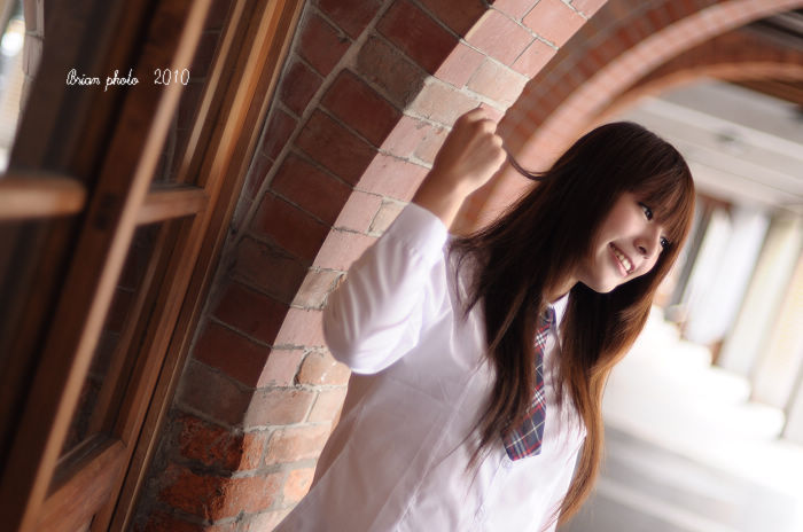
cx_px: 402
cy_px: 266
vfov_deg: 18.1
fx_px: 1670
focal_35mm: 75
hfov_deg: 27.0
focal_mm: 50
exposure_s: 1/500
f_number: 1.4
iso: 400
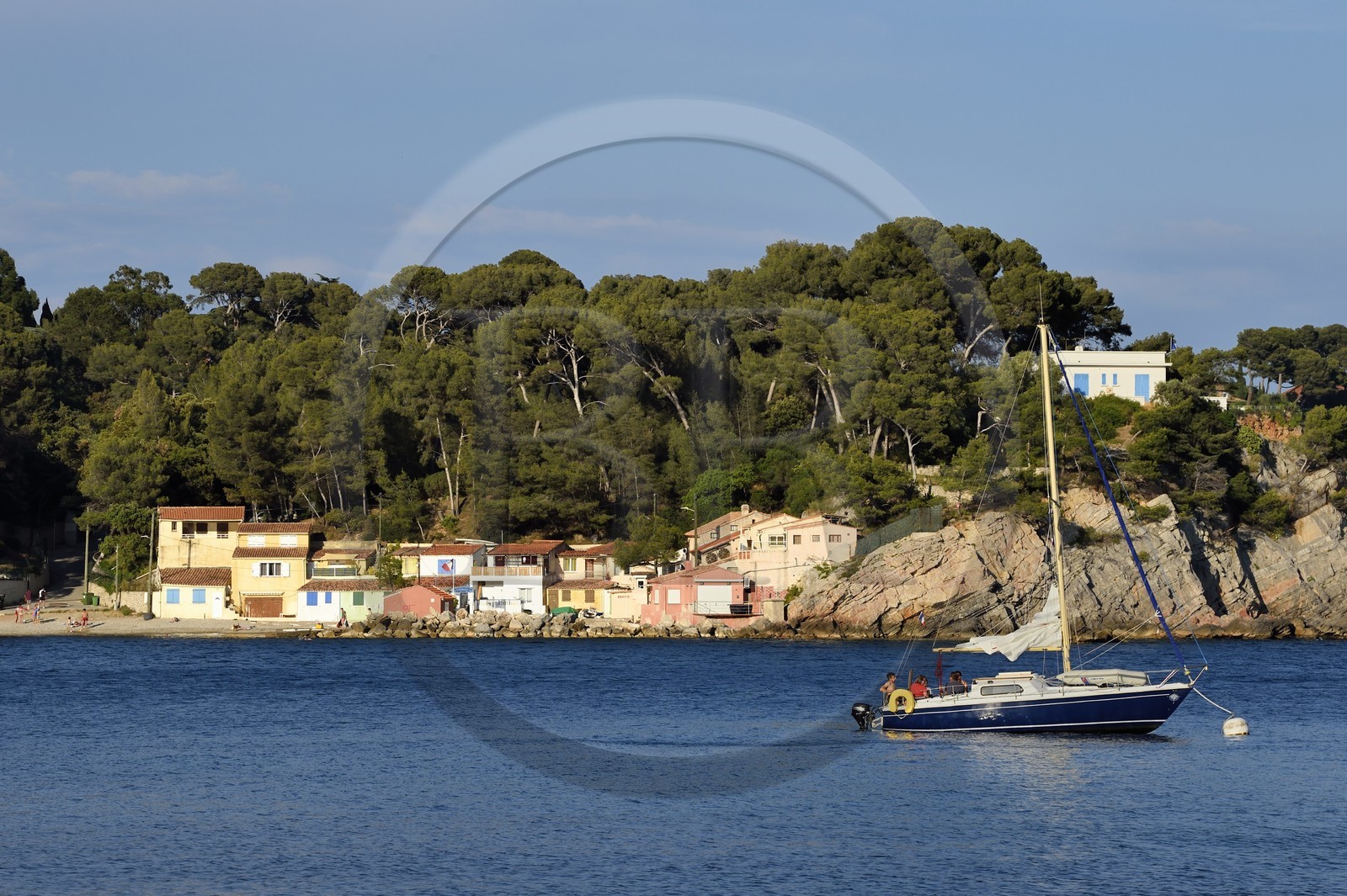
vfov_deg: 9.5
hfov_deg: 14.2
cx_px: 674
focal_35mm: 145
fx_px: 5422
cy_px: 448
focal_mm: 145
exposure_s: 1/500
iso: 200
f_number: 10
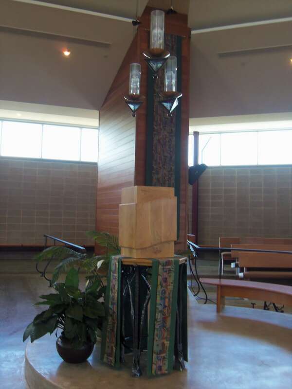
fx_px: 427
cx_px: 146
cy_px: 194
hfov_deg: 37.7
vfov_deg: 49.0
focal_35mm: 38
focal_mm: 6.8
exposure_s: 1/50
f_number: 4.3
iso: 250
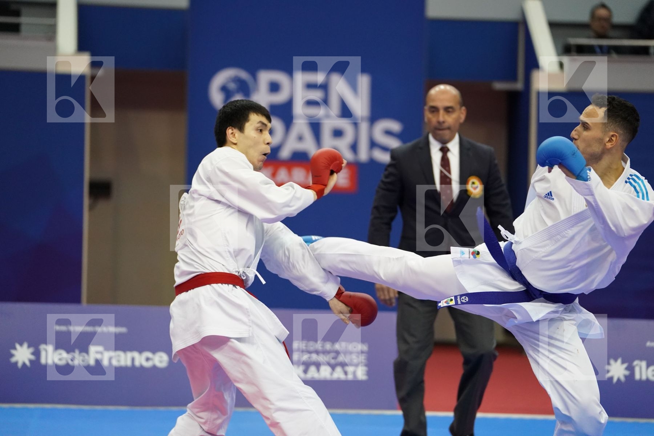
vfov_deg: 9.4
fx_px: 2652
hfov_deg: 14.1
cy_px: 218
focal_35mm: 146
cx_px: 327
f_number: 2.8
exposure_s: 1/1000
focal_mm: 146
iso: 4000
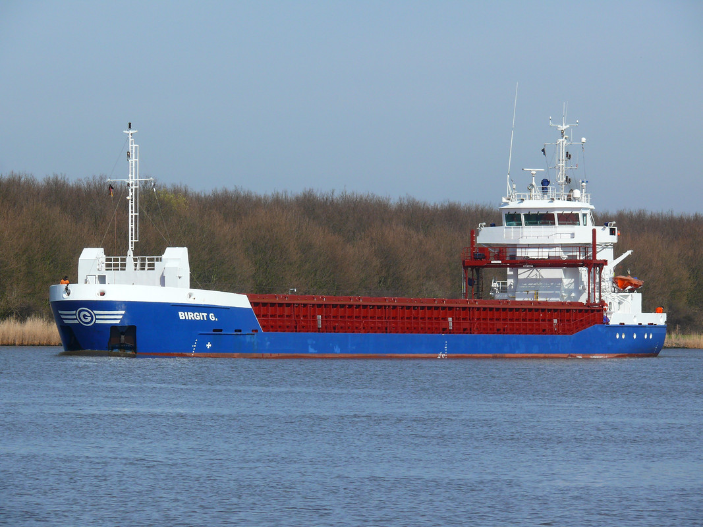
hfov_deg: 8.2
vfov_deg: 6.1
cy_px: 264
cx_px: 352
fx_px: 4914
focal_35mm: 242
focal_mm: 51.3
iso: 100
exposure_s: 1/500
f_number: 7.1
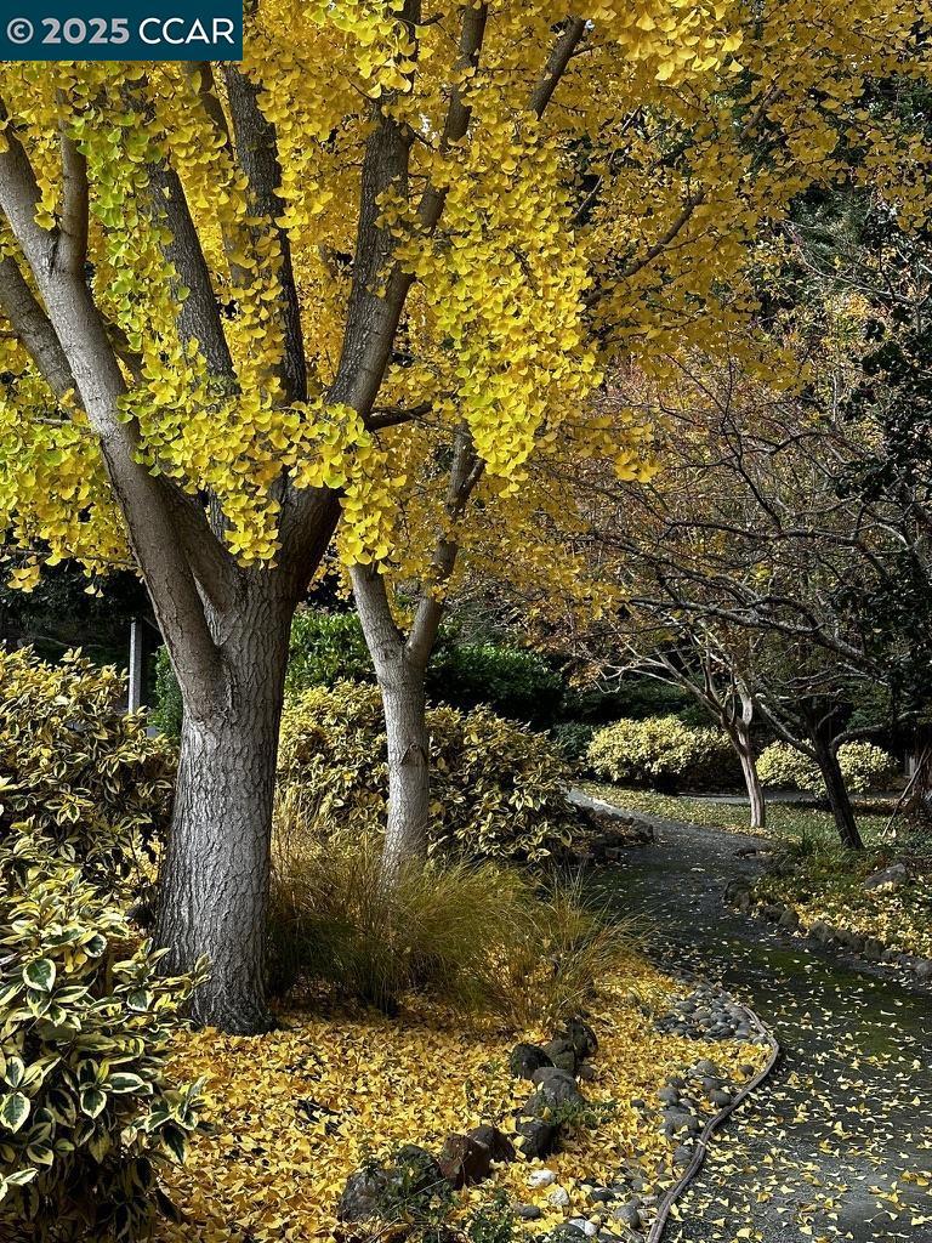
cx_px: 466
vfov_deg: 39.7
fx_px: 1723
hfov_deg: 30.3
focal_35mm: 48
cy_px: 622
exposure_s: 1/458
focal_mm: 6.86
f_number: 1.78
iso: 64
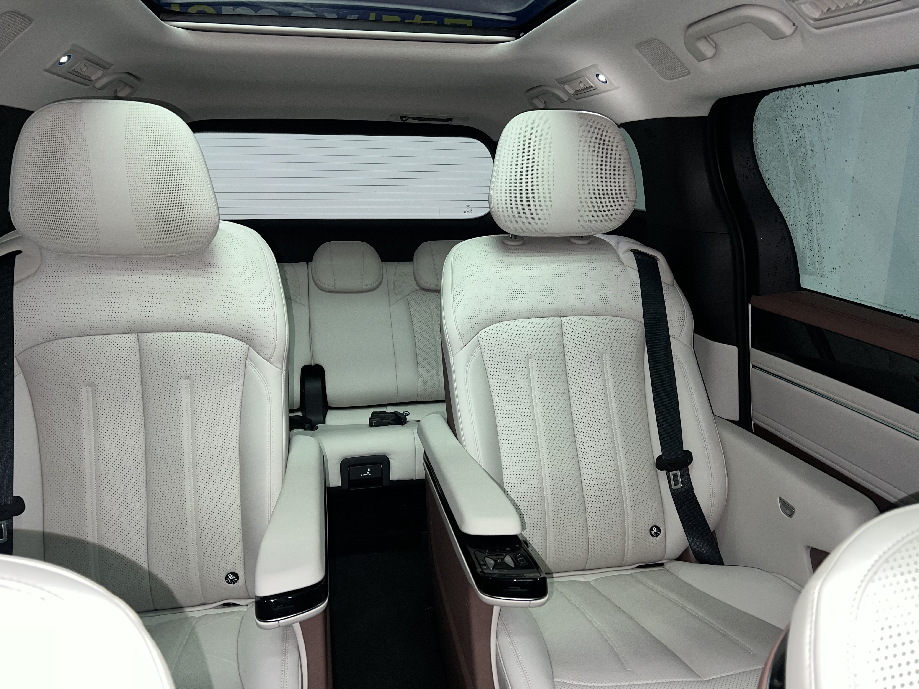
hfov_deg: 67.3
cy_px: 344
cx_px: 460
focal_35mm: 26
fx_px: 690
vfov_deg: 53.1
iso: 50
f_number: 1.5
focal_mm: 5.7
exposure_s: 1/17
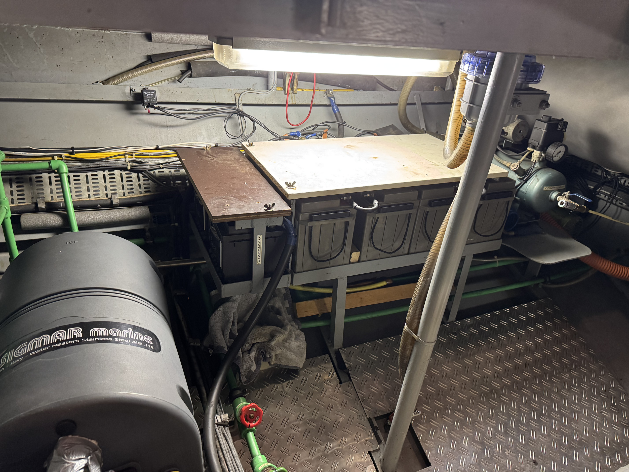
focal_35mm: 24
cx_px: 314
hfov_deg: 71.6
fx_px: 436
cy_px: 236
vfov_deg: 56.8
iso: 400
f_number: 1.78
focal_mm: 6.76
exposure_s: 1/50
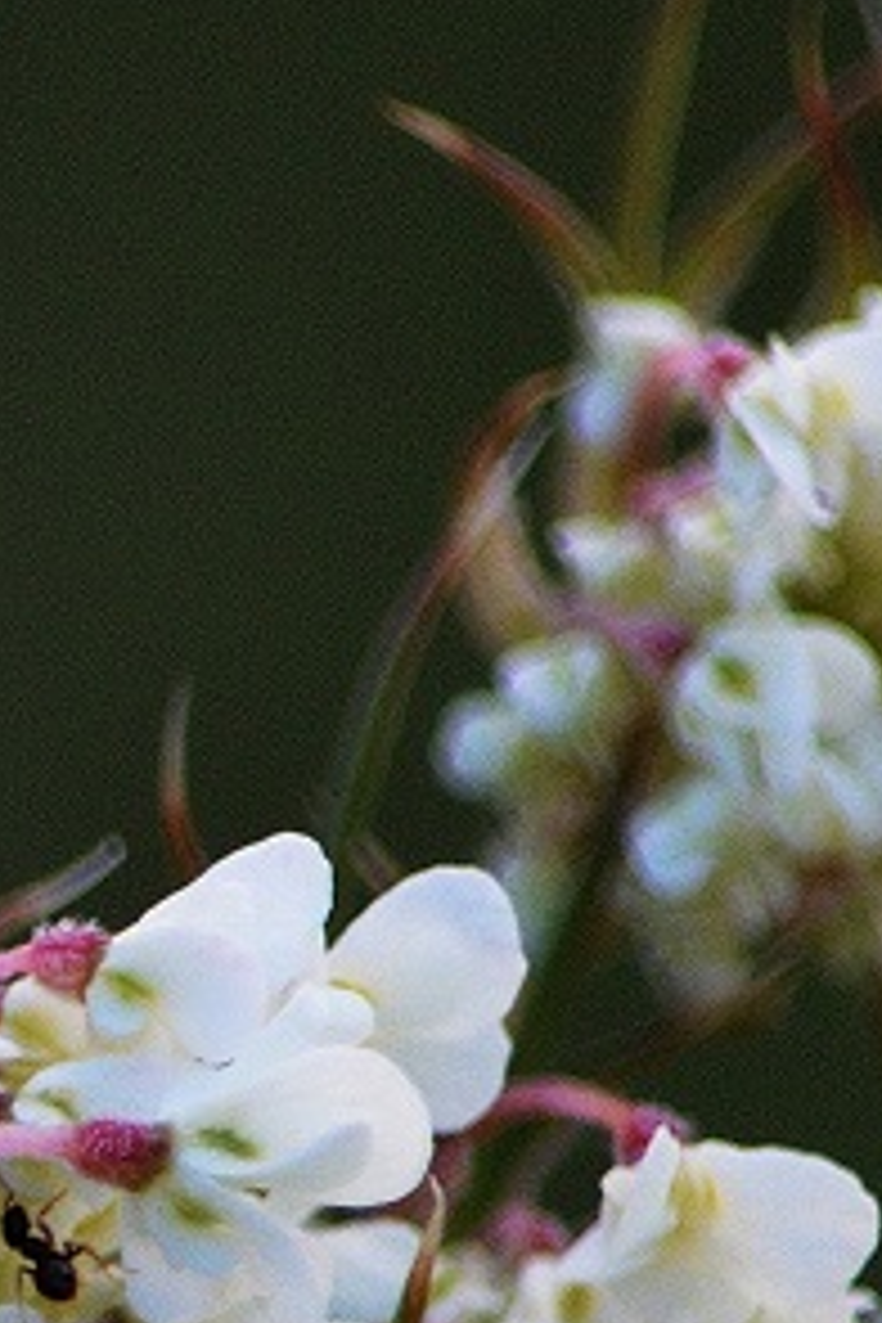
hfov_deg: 0.7
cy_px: 1262
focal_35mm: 1837
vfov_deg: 1.1
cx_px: -932
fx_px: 67504
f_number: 5.6
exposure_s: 1/125
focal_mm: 300
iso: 800
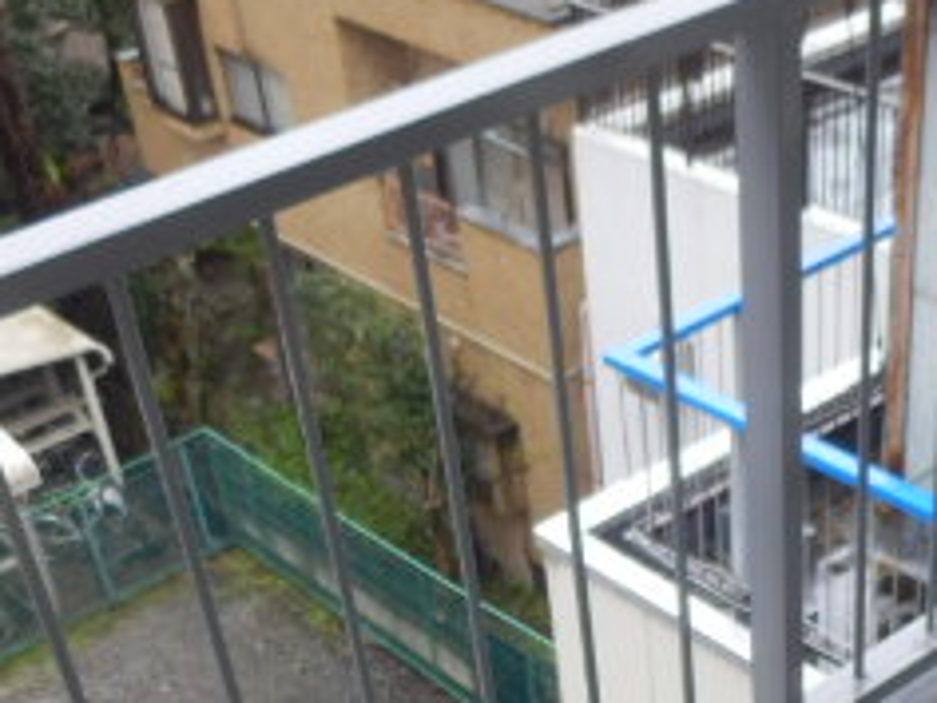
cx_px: 627
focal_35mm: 65
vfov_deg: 20.9
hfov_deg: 29.6
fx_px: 1759
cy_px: 866
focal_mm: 4.2
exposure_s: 1/80
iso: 80
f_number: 3
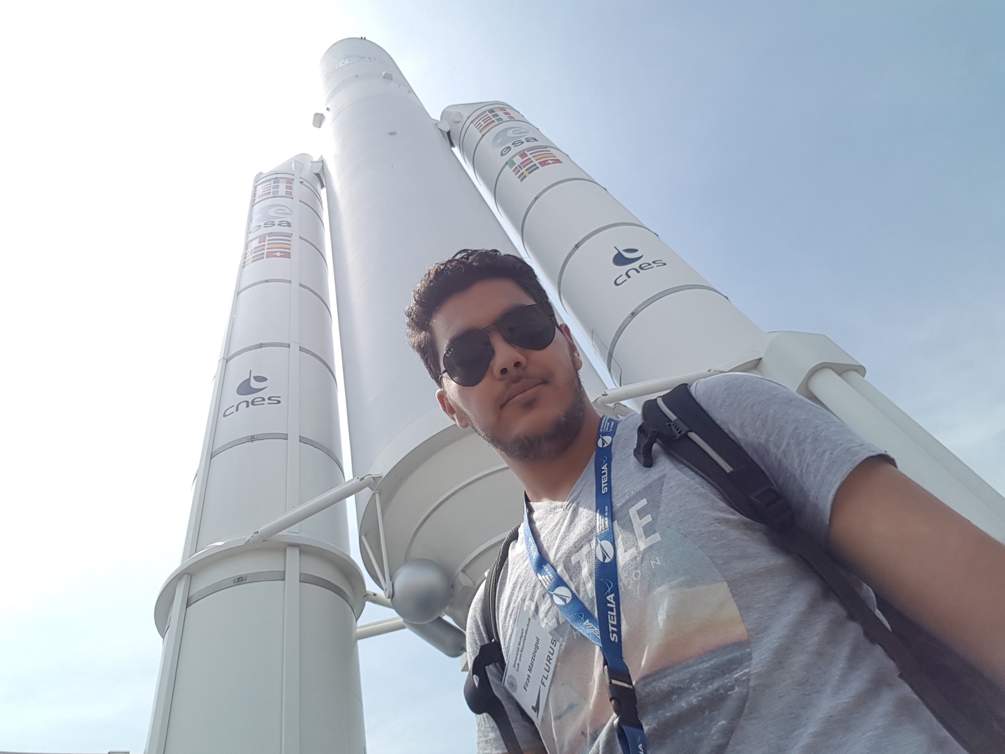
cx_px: 502
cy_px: 377
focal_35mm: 21
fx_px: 610
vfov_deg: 63.4
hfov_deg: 79.0
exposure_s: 1/2232
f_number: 1.7
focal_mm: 2.1
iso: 50
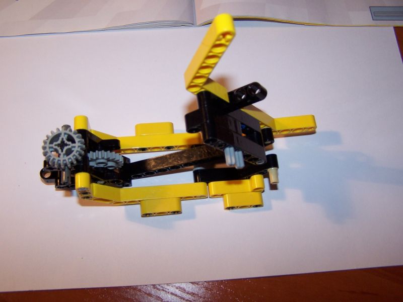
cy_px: 151
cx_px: 202
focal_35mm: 38
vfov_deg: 37.7
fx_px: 442
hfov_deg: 49.0
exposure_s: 1/60
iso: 140
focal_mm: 6.3
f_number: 2.8
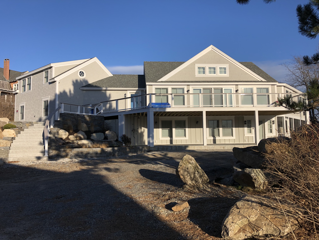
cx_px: 160
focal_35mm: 28
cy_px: 120
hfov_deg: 63.4
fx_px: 258
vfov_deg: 49.7
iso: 20
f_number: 1.8
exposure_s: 1/2525
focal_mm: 3.99
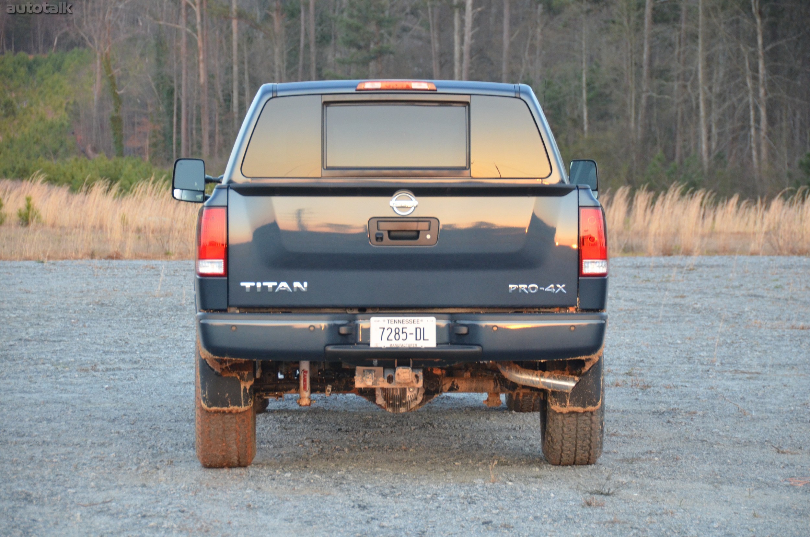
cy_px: 268
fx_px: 3537
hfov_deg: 13.1
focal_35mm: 158
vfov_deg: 8.7
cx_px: 405
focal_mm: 105
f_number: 5.3
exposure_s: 1/160
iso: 1600
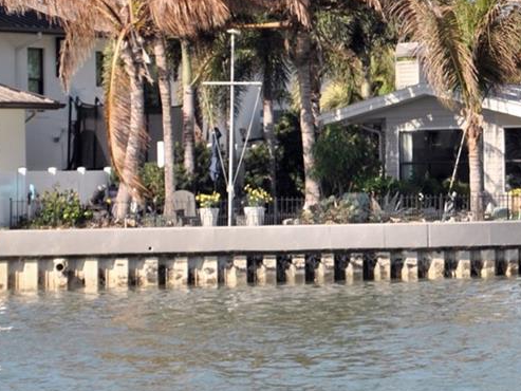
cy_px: 64
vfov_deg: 5.8
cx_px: 753
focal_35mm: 258
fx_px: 3877
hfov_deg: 7.6
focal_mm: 55
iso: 100
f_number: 8
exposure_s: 1/250
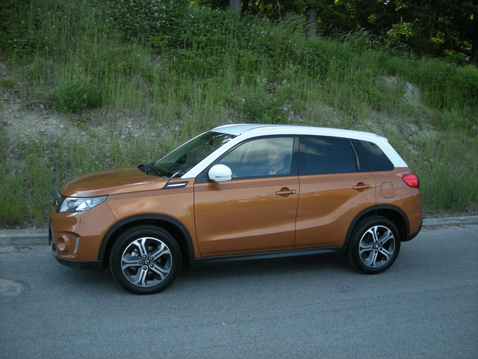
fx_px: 483
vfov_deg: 40.7
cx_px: 239
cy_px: 180
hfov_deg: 52.6
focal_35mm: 35
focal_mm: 5.7
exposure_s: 1/184
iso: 200
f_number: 5.7
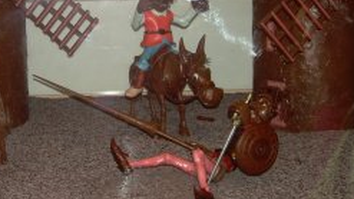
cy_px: 29
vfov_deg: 17.8
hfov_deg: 31.1
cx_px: 105
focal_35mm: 67
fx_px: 629
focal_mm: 6.3
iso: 50
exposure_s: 1/60
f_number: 2.8
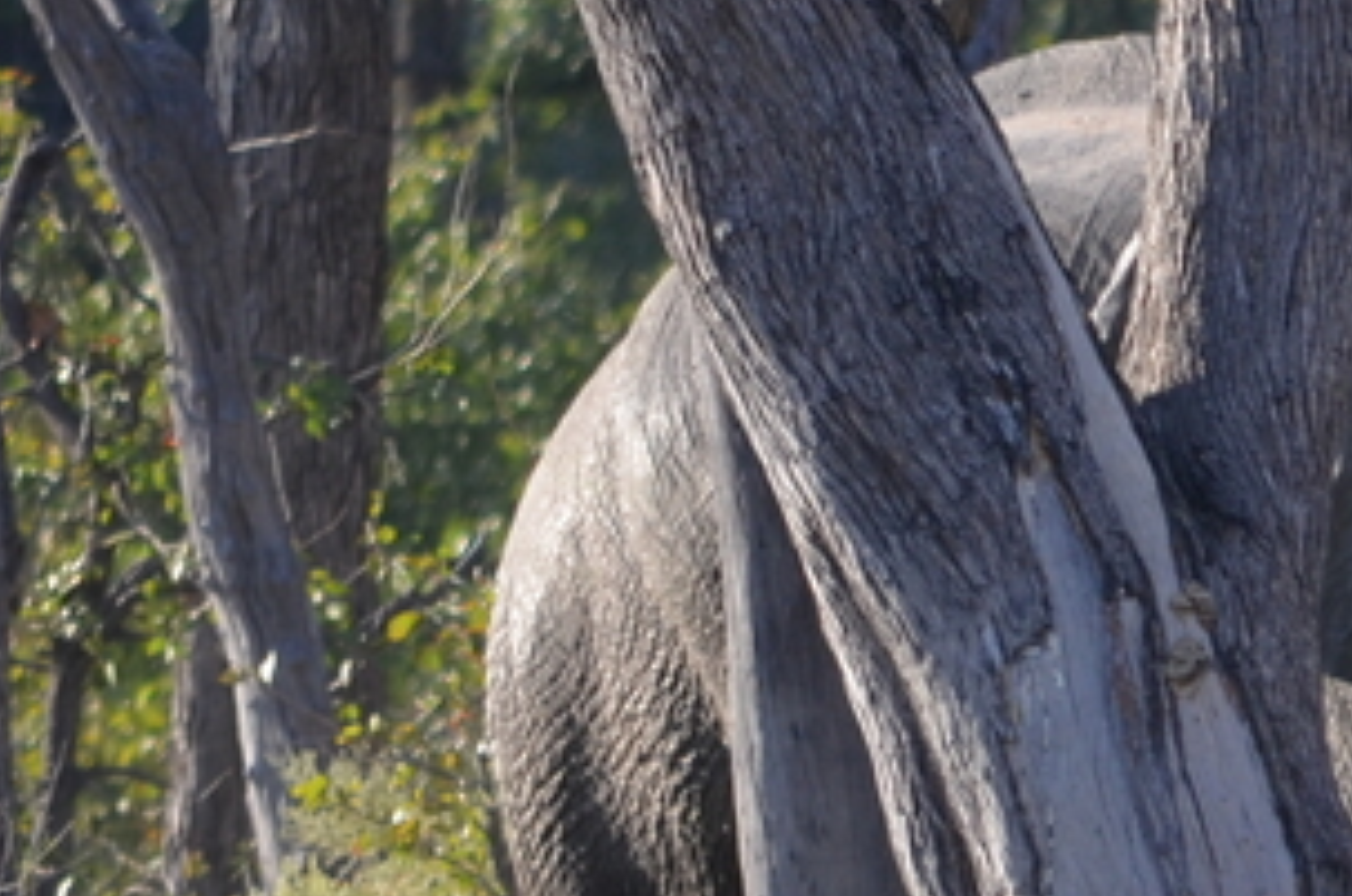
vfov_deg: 0.8
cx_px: 1825
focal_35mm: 1776
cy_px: 361
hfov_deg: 1.2
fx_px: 66592
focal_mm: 280
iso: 400
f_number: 5.6
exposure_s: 1/500
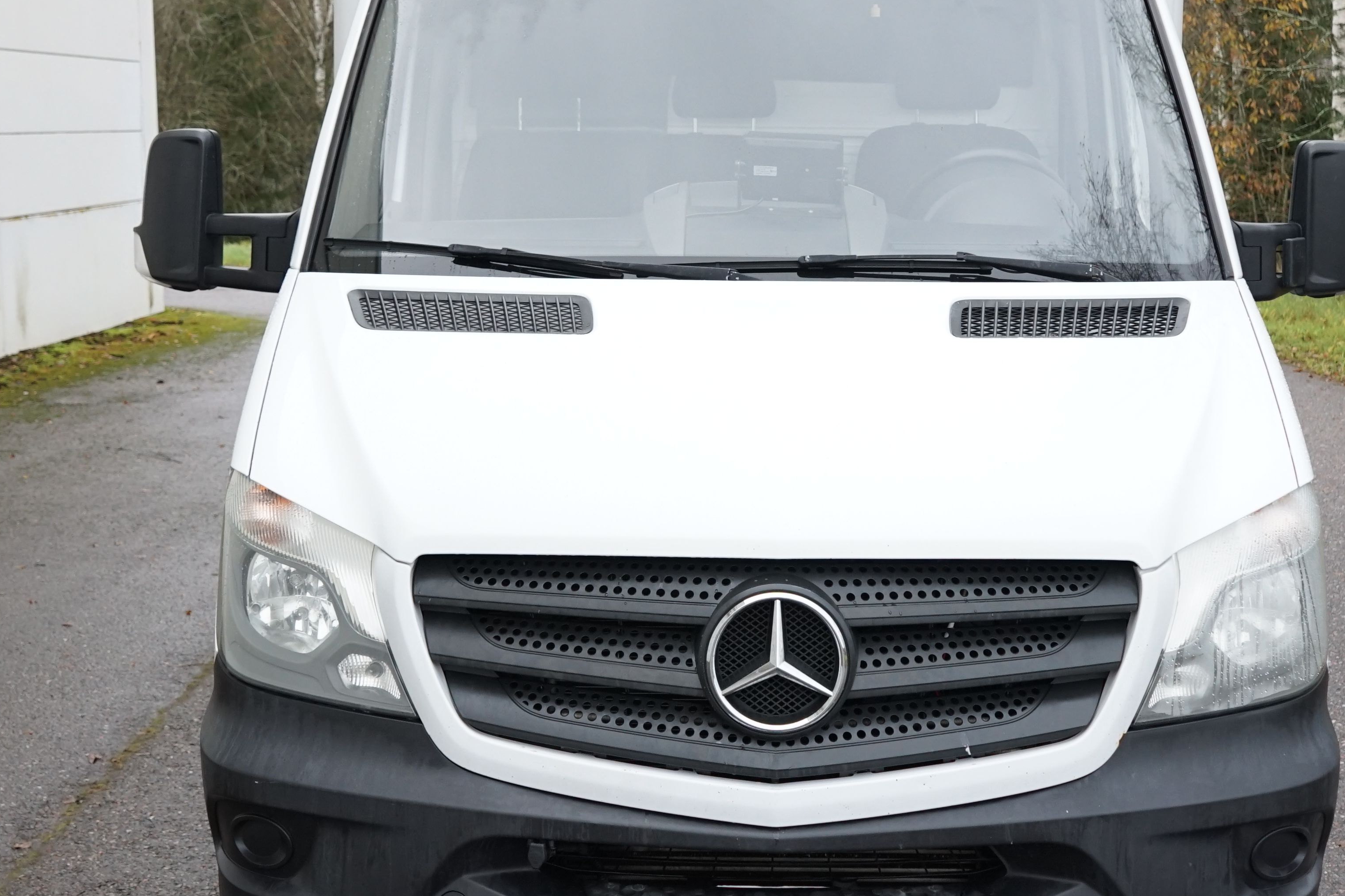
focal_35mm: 55
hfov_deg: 36.2
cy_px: 286
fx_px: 2054
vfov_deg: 24.5
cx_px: 716
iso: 800
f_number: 5
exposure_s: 1/125
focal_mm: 28
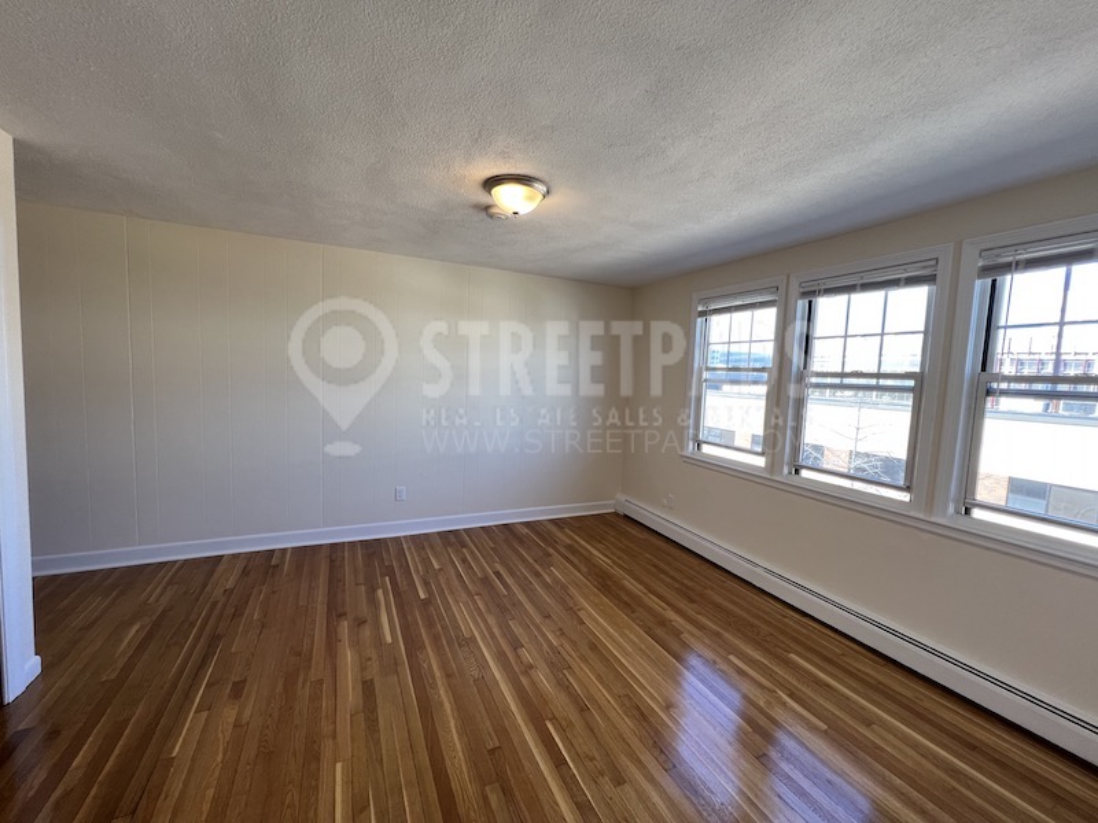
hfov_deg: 106.2
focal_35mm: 13
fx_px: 412
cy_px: 412
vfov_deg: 89.9
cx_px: 549
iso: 64
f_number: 1.8
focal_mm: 1.57
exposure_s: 1/120
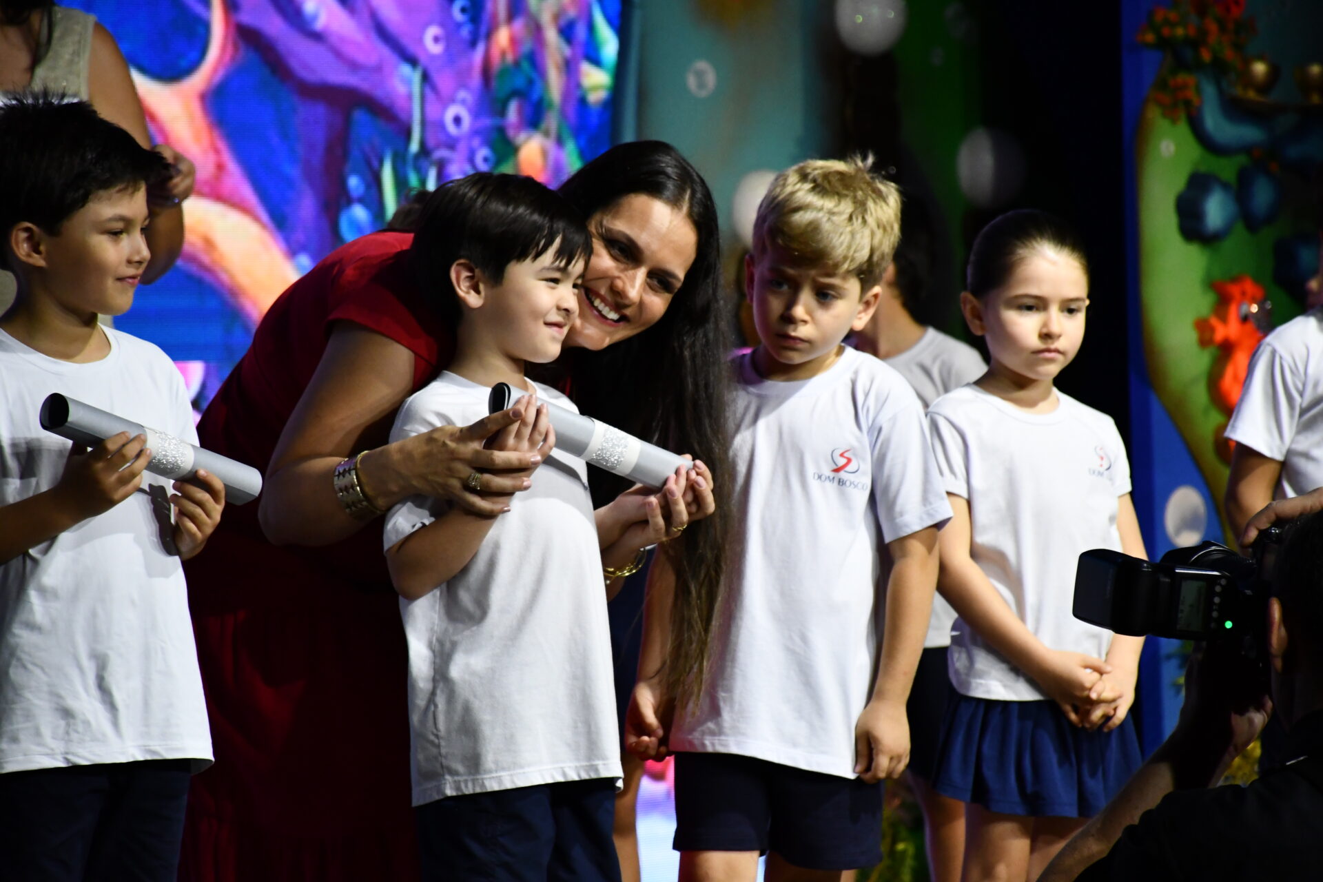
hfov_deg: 9.8
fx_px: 7717
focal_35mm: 210
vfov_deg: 6.5
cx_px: 662
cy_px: 441
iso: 3200
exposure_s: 1/320
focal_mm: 140
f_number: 5.6
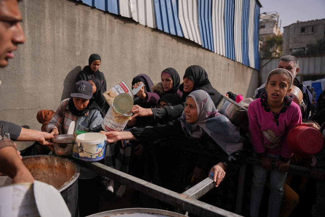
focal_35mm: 24
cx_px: 162
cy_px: 108
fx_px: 217
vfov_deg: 53.1
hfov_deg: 73.7
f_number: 2.8
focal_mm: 24
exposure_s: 1/2500
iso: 100
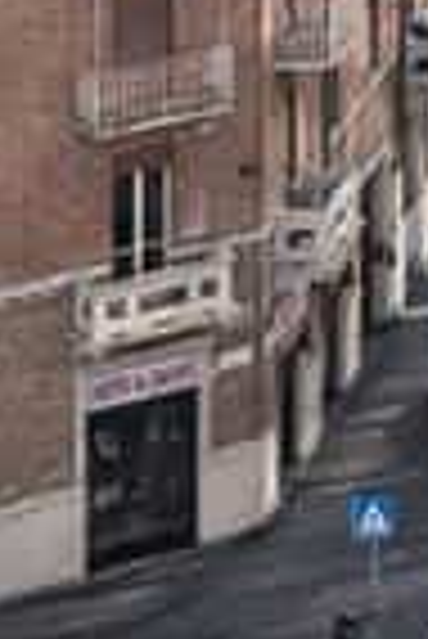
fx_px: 4501
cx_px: 1951
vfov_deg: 7.8
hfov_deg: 4.7
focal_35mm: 253
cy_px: -652
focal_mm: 24
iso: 200
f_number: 5.6
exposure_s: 1/400
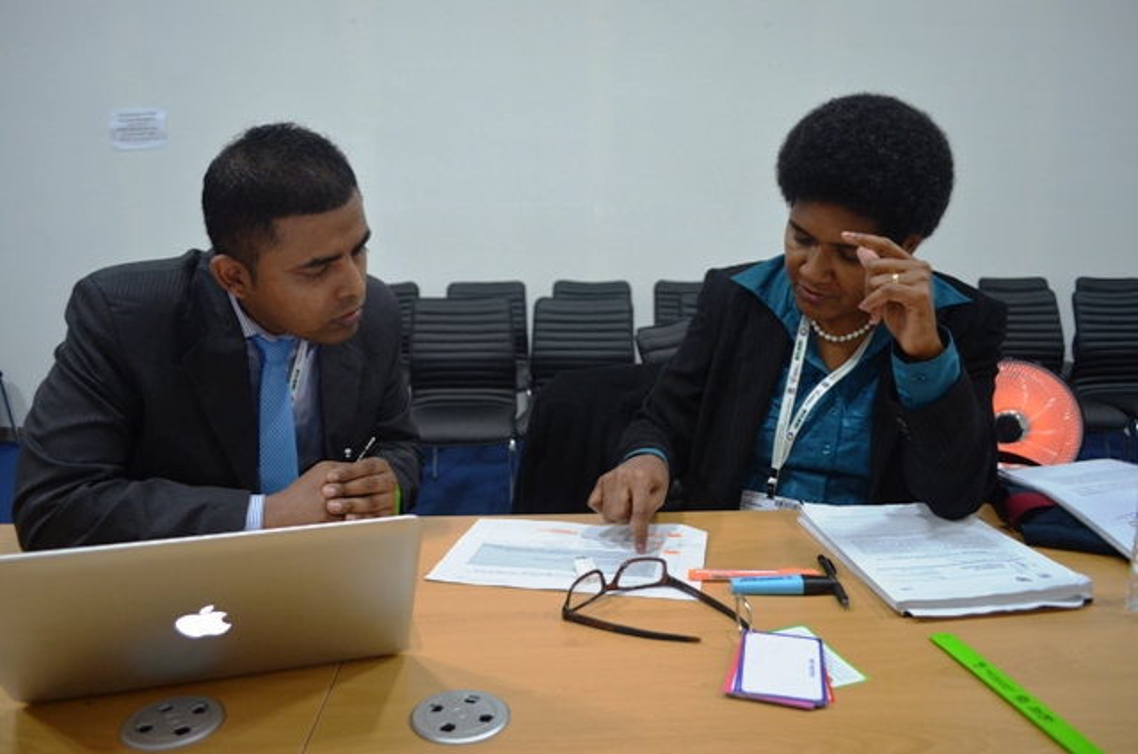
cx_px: 569
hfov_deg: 67.5
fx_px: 852
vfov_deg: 47.7
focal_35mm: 27
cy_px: 377
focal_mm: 18
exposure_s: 1/50
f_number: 3.5
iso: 800
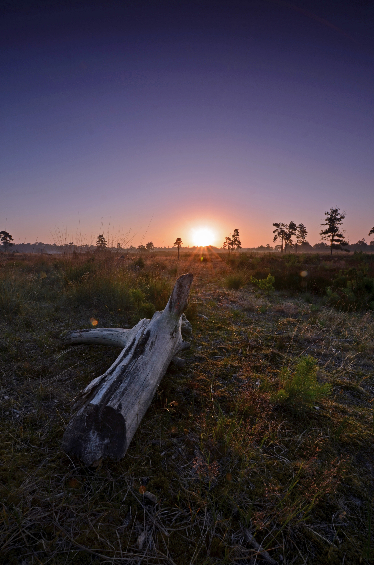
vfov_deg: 100.5
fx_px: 235
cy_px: 282
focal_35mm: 15
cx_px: 187
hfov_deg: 77.1
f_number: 13
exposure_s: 1/25
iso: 100
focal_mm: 10
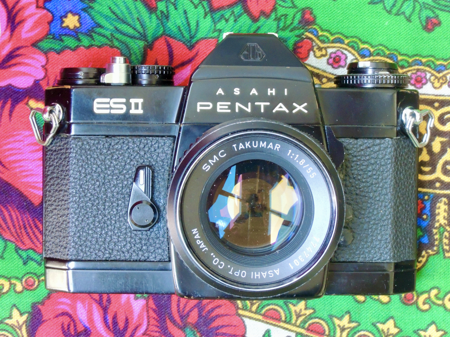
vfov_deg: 17.4
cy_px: 168
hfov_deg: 23.0
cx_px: 225
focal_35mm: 85
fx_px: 1105
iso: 800
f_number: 8
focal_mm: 15.2
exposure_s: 1/10
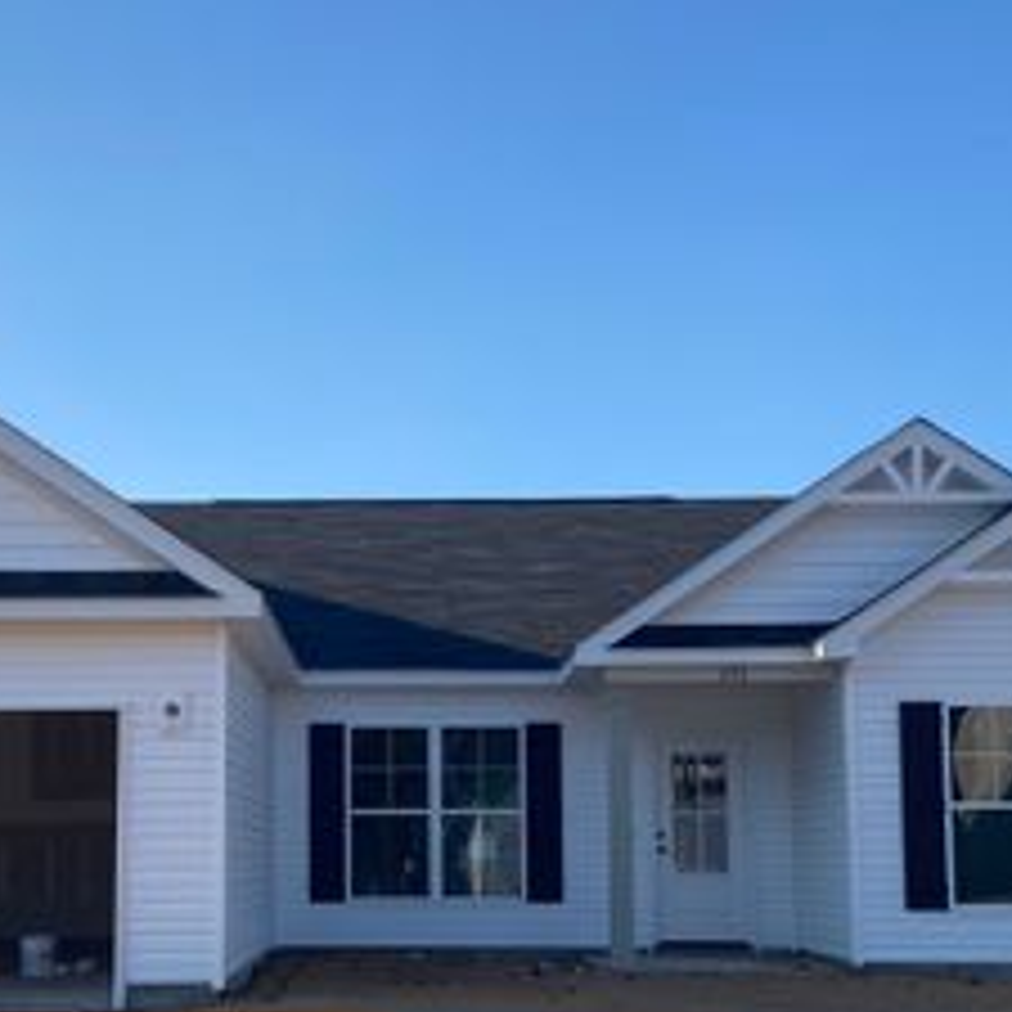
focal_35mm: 51
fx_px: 1687
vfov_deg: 32.8
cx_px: 369
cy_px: 744
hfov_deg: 33.2
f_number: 1.8
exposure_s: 1/2066
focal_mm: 4.25
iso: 32
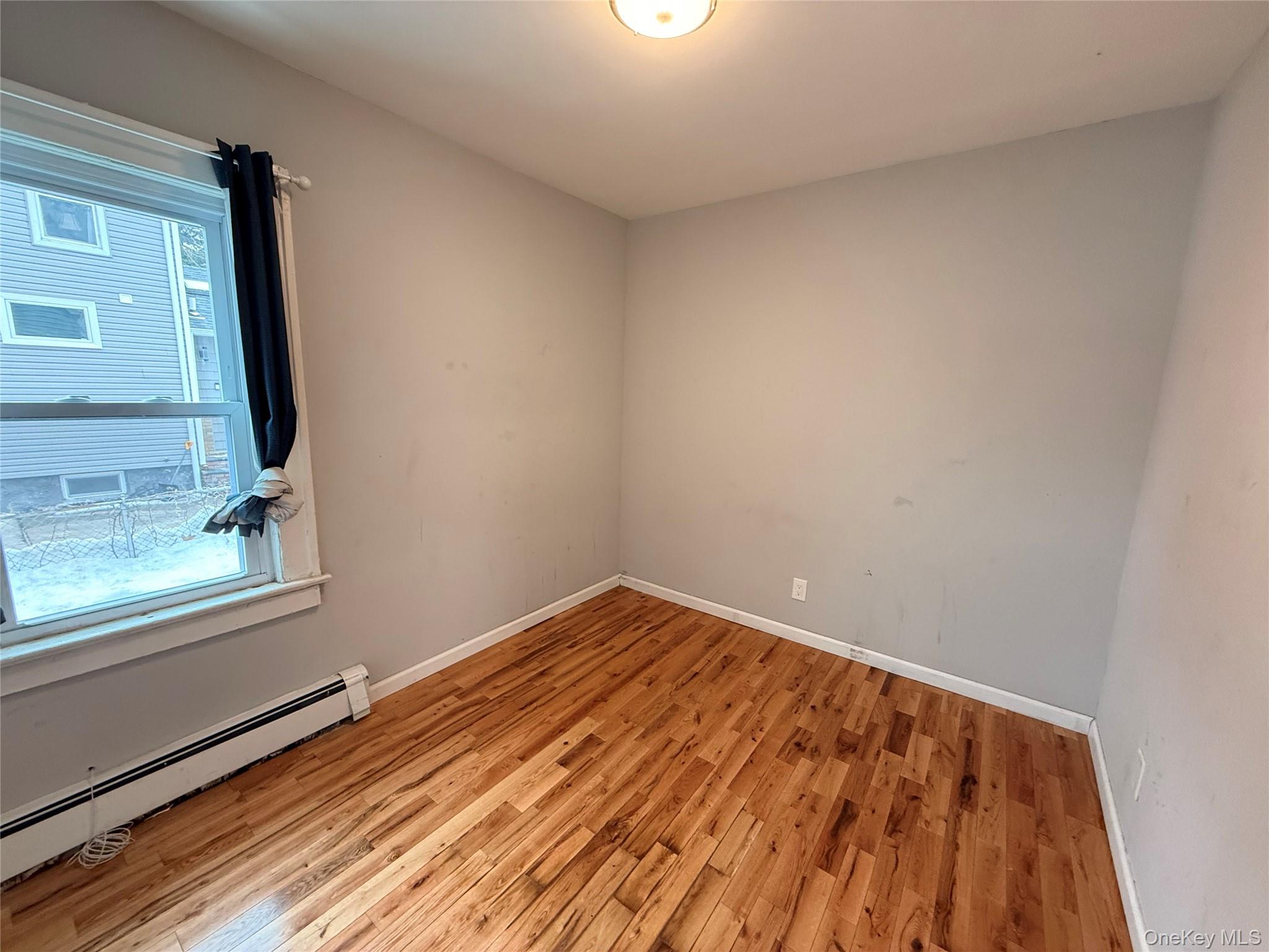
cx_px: 634
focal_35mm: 14
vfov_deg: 85.7
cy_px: 476
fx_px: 513
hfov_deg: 102.1
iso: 250
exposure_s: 1/60
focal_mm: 2.22
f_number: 2.2
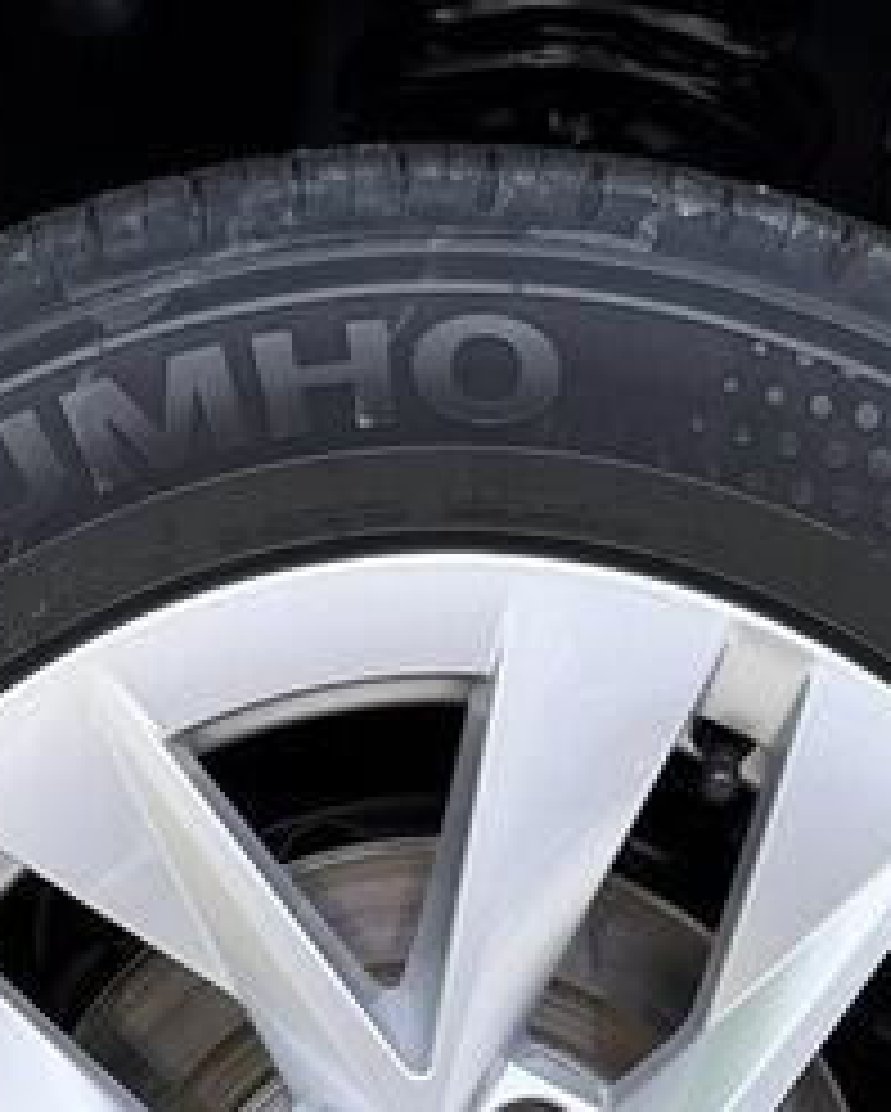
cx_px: 364
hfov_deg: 15.9
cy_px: 1080
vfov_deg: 19.3
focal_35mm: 97
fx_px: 3193
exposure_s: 1/176
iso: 64
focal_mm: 6.76
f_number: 1.78
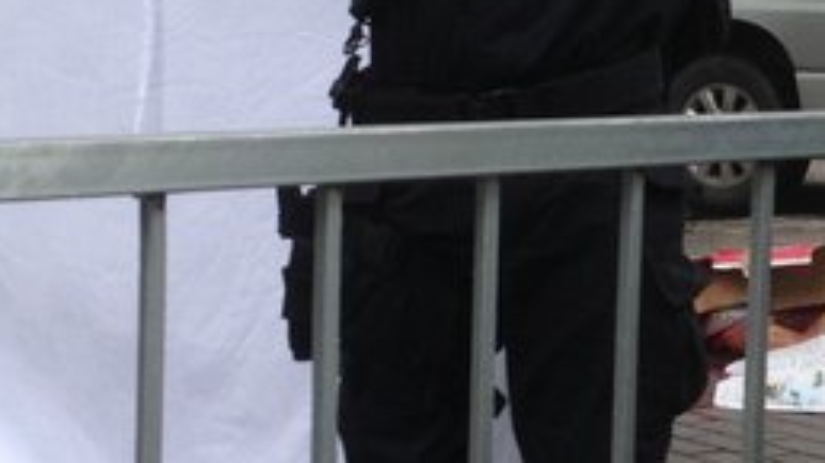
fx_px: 2909
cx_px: 739
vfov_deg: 9.1
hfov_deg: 15.9
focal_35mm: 133
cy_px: 190
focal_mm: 4.28
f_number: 2.4
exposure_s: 1/497
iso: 50
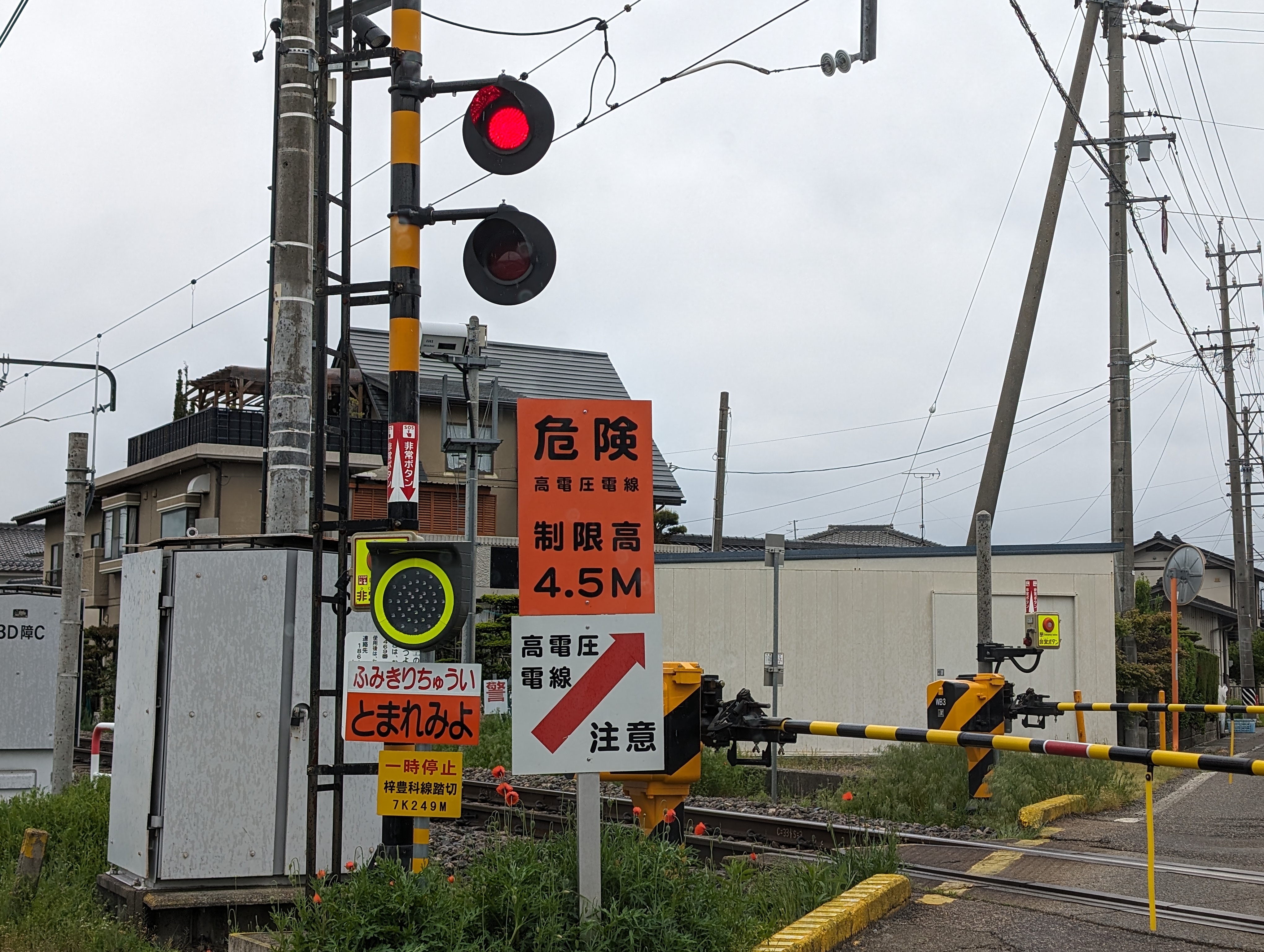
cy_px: 476
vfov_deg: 29.7
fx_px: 1792
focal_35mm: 49
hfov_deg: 38.9
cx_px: 632
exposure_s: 1/470
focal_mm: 6.9
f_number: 1.68
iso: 21
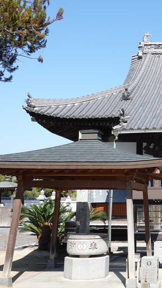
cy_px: 142
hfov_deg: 20.0
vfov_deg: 37.2
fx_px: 428
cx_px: 197
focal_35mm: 56
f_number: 5.6
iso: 125
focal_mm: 13.03
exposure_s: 1/320
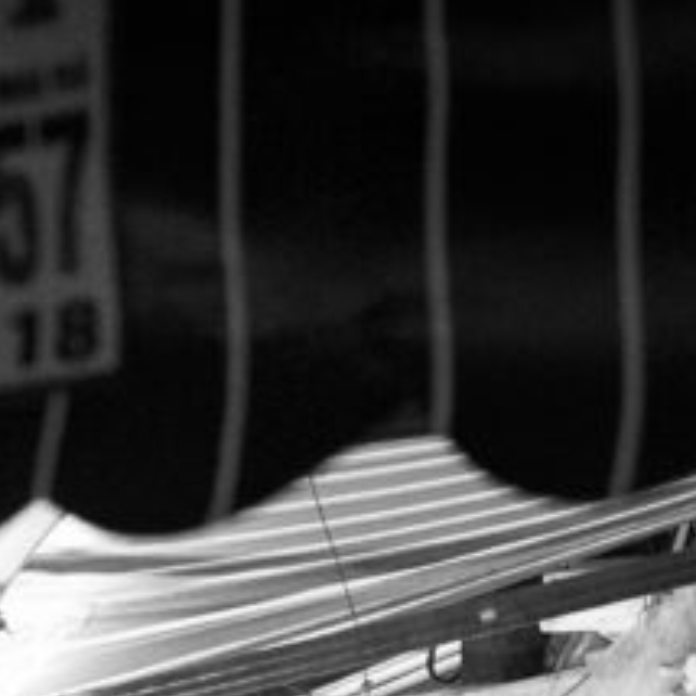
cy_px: 1551
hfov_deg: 9.3
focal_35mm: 188
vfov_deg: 8.6
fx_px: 4277
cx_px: 23
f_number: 2.8
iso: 3200
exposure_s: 1/125
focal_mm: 27
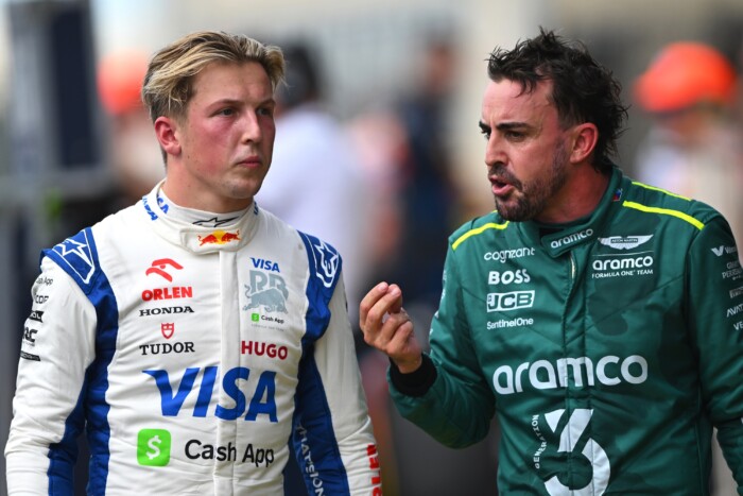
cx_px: 372
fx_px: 12385
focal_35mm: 600
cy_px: 248
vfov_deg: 2.3
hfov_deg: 3.4
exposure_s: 1/2000
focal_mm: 400
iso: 200
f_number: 2.8
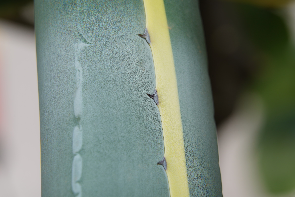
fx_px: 1968
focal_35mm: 240
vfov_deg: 5.7
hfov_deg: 8.6
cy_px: 98
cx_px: 148
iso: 80
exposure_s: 1/13
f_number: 10
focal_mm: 240
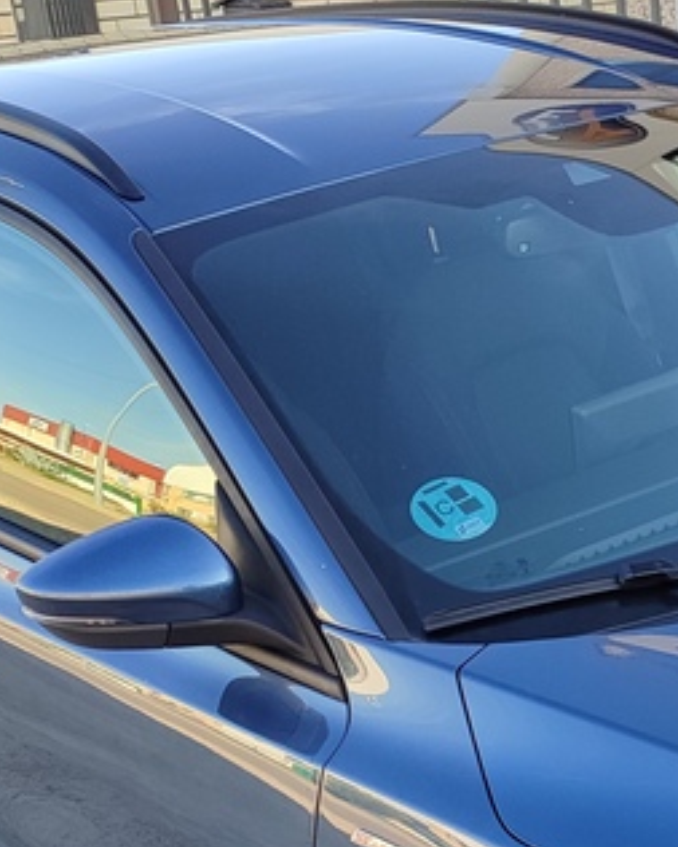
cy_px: 769
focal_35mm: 79
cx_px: 820
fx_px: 1981
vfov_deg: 23.5
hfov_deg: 18.4
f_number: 1.89
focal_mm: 5.95
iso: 50
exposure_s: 1/175
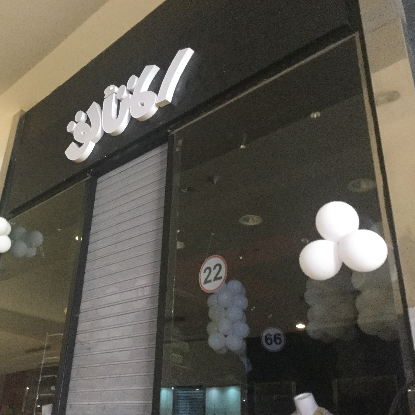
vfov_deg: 44.9
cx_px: 137
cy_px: 206
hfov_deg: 44.3
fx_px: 502
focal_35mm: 37
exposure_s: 1/15
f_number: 2.4
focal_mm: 3.3
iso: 320
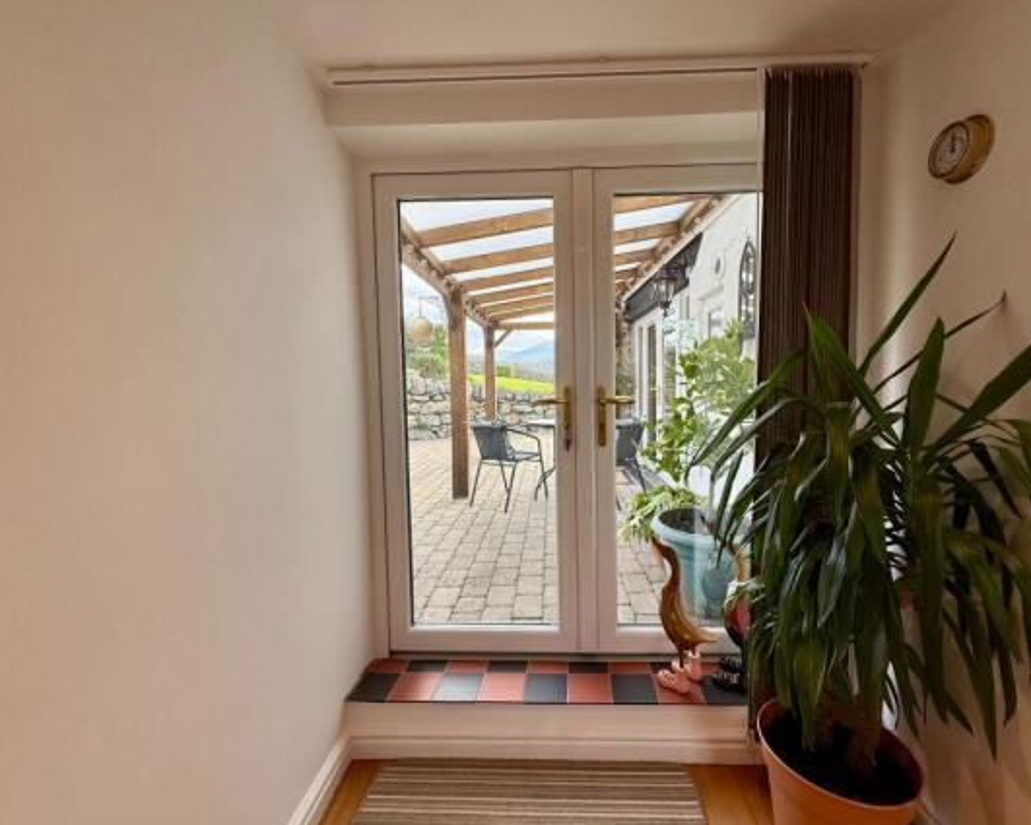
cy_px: 414
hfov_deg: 96.5
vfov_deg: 84.1
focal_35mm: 15
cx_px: 560
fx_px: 458
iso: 64
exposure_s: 1/109
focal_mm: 2.22
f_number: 2.2
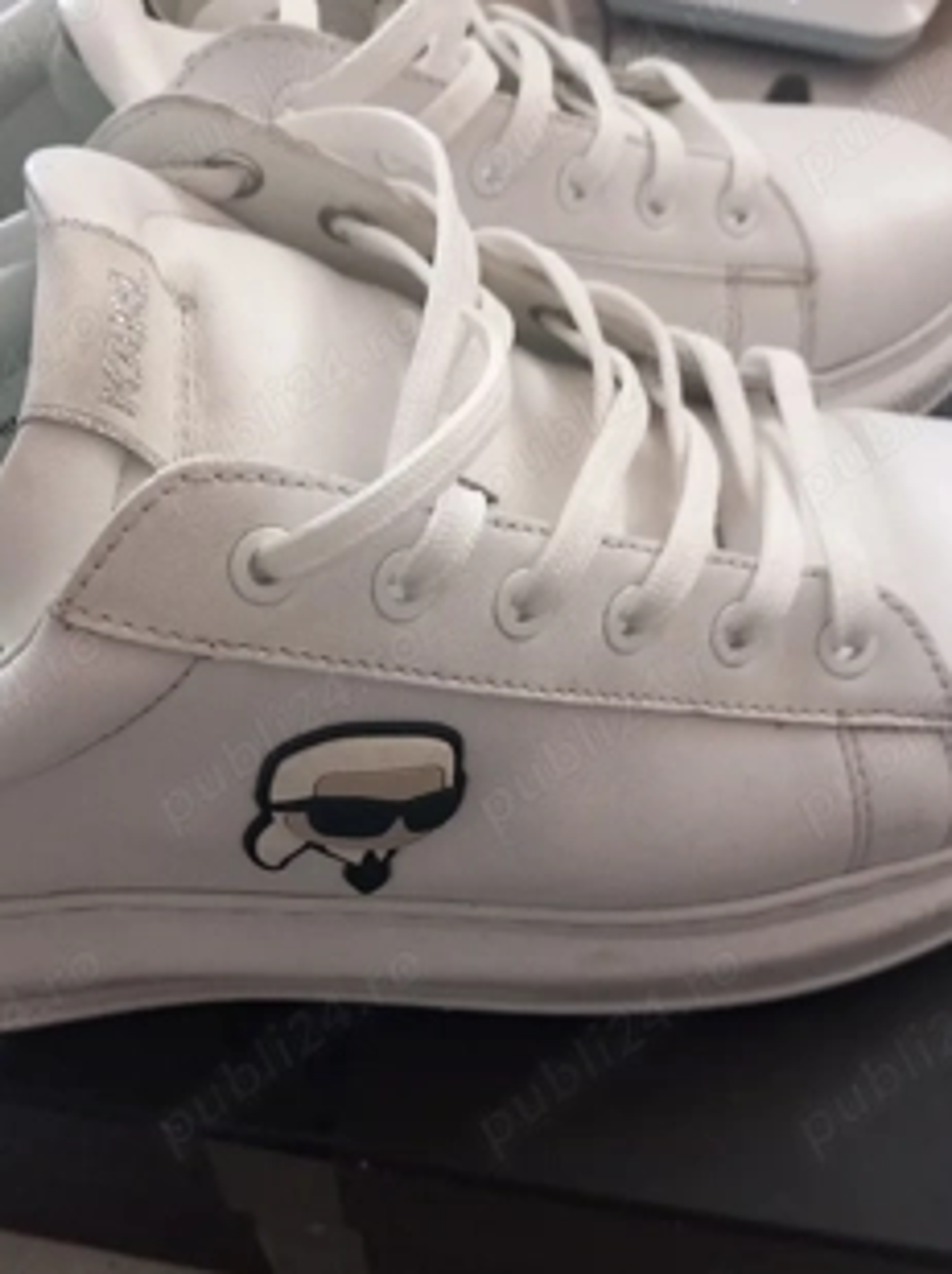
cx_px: 371
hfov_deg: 40.4
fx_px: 1286
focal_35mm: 35
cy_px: 775
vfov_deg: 52.3
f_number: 1.8
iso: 400
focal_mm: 4
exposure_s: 1/25.1
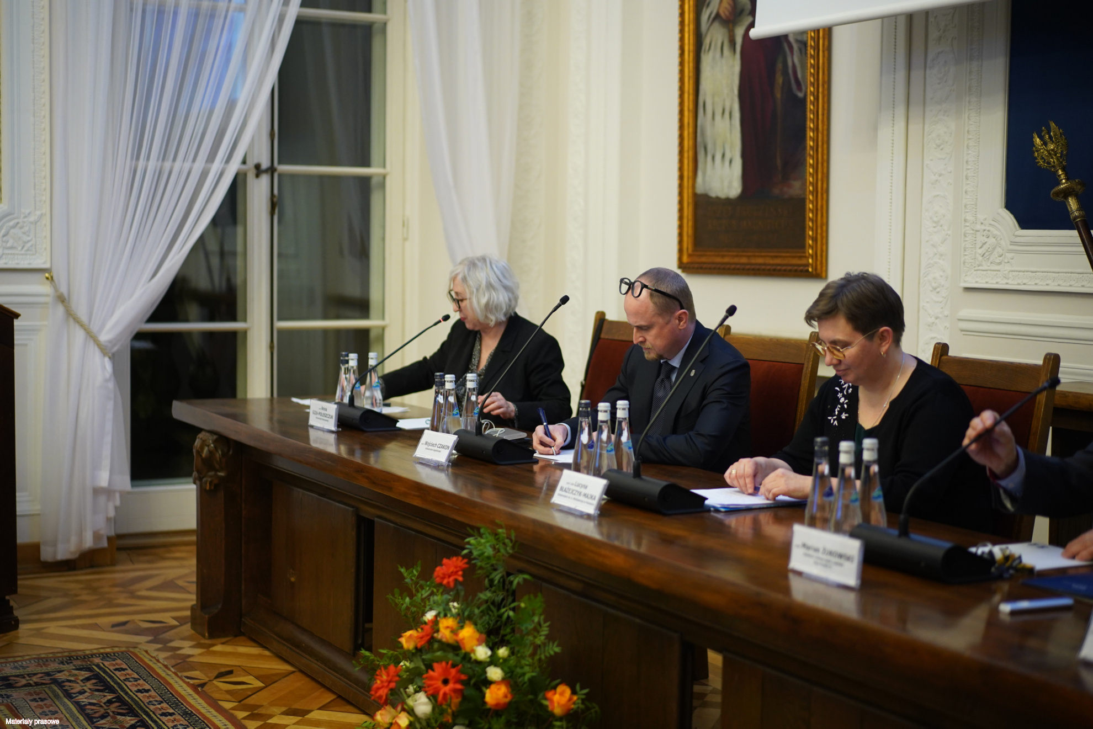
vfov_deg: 24.6
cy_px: 364
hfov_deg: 36.2
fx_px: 1670
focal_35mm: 55
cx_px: 546
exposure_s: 1/125
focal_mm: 55
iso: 1600
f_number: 2
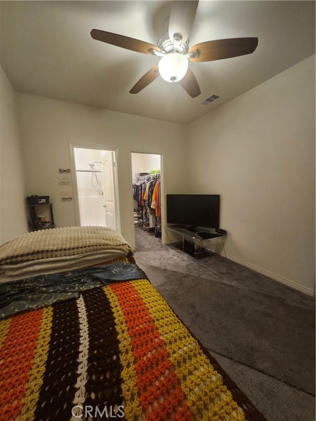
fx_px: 158
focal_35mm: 13
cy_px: 210
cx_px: 158
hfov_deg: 89.9
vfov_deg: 106.2
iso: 320
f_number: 2.2
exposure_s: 1/30
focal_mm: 1.74
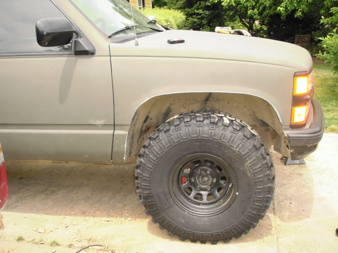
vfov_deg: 37.7
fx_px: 371
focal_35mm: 38
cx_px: 169
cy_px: 126
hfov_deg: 49.0
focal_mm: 6.7
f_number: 3.5
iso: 100
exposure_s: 1/250
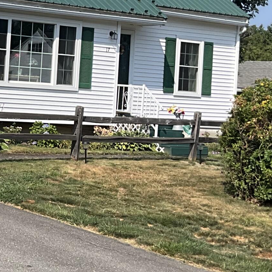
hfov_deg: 17.7
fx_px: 809
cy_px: 89
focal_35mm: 91
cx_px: -96
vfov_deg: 19.0
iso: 25
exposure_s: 1/1912
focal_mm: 3
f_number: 1.8
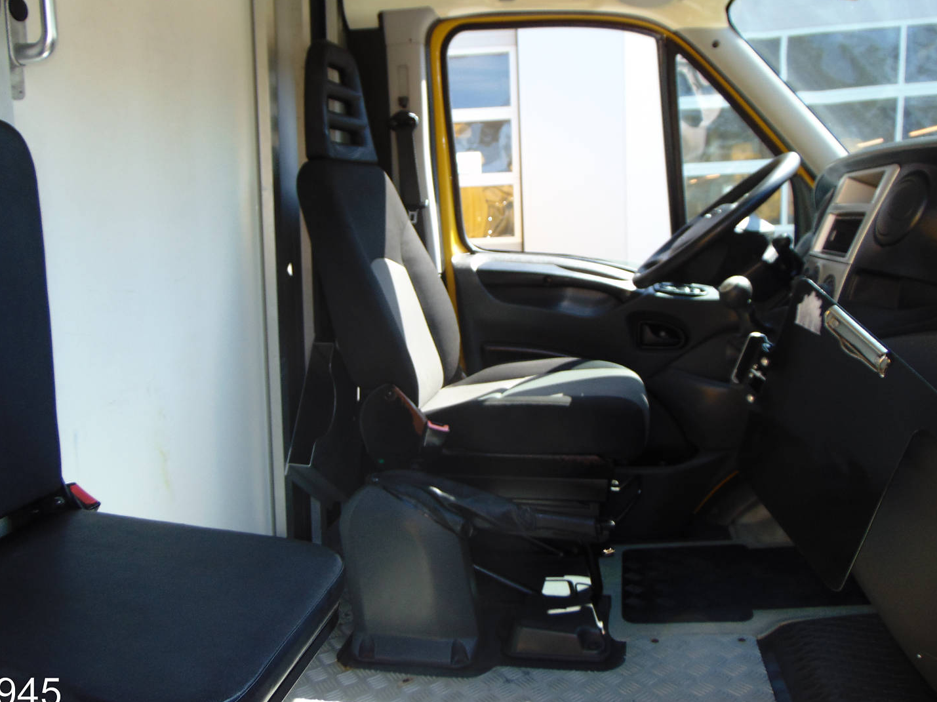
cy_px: 332
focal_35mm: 28
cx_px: 427
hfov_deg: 63.3
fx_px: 758
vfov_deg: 49.7
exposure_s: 1/200
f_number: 3
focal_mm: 4.5
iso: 80
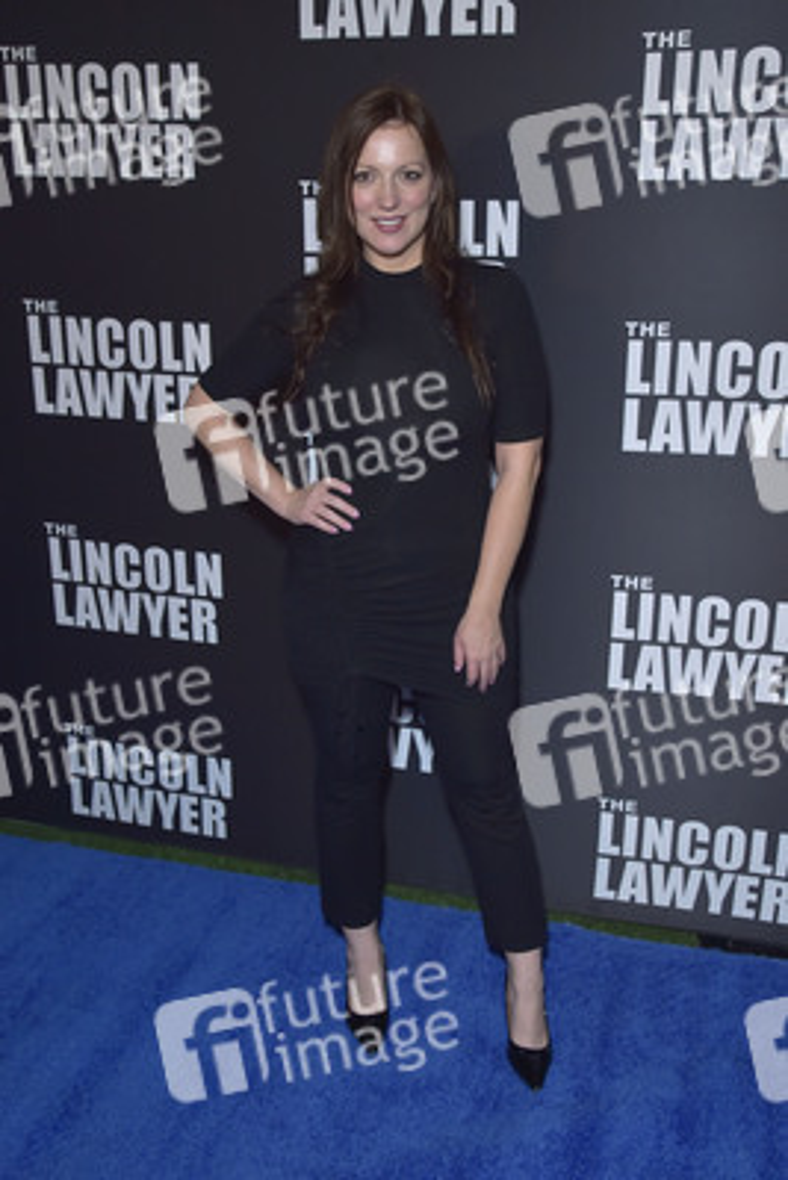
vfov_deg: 60.3
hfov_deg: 42.4
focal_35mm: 31
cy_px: 590
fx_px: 1017
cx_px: 394
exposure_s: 1/250
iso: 800
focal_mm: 31
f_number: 6.3
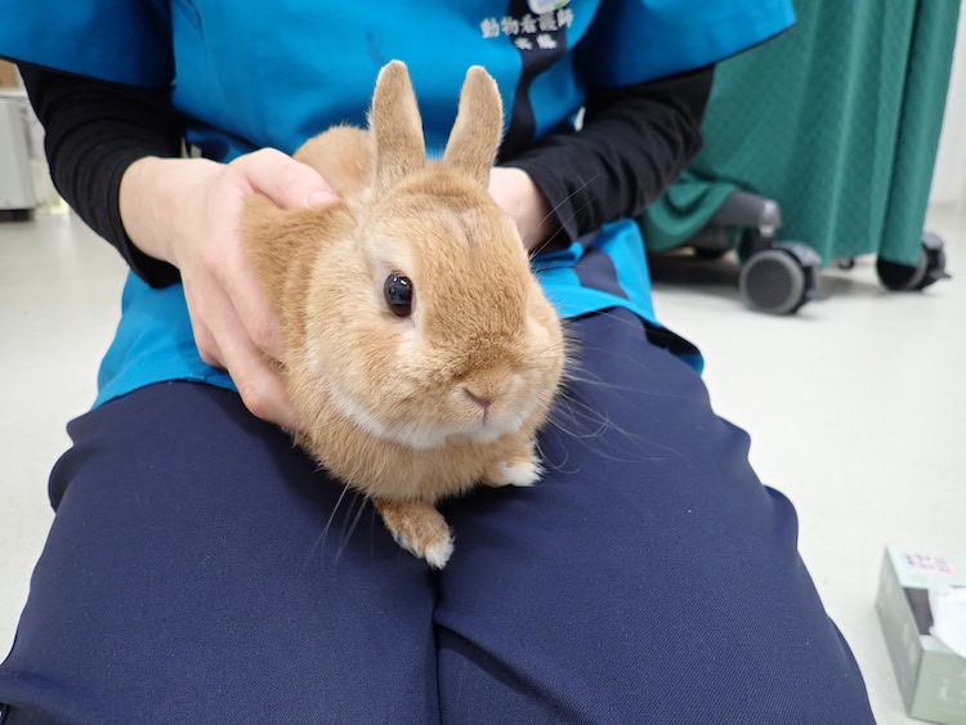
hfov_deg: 69.4
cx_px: 483
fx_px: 698
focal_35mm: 25
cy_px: 362
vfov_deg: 54.9
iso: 250
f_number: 2
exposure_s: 1/30
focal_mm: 4.5
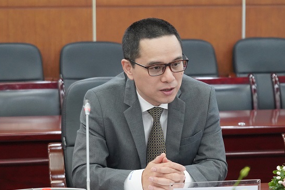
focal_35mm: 109
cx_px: 146
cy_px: 105
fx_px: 863
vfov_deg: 12.6
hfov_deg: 18.8
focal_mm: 80
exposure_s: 1/160
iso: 6400
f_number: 5.6
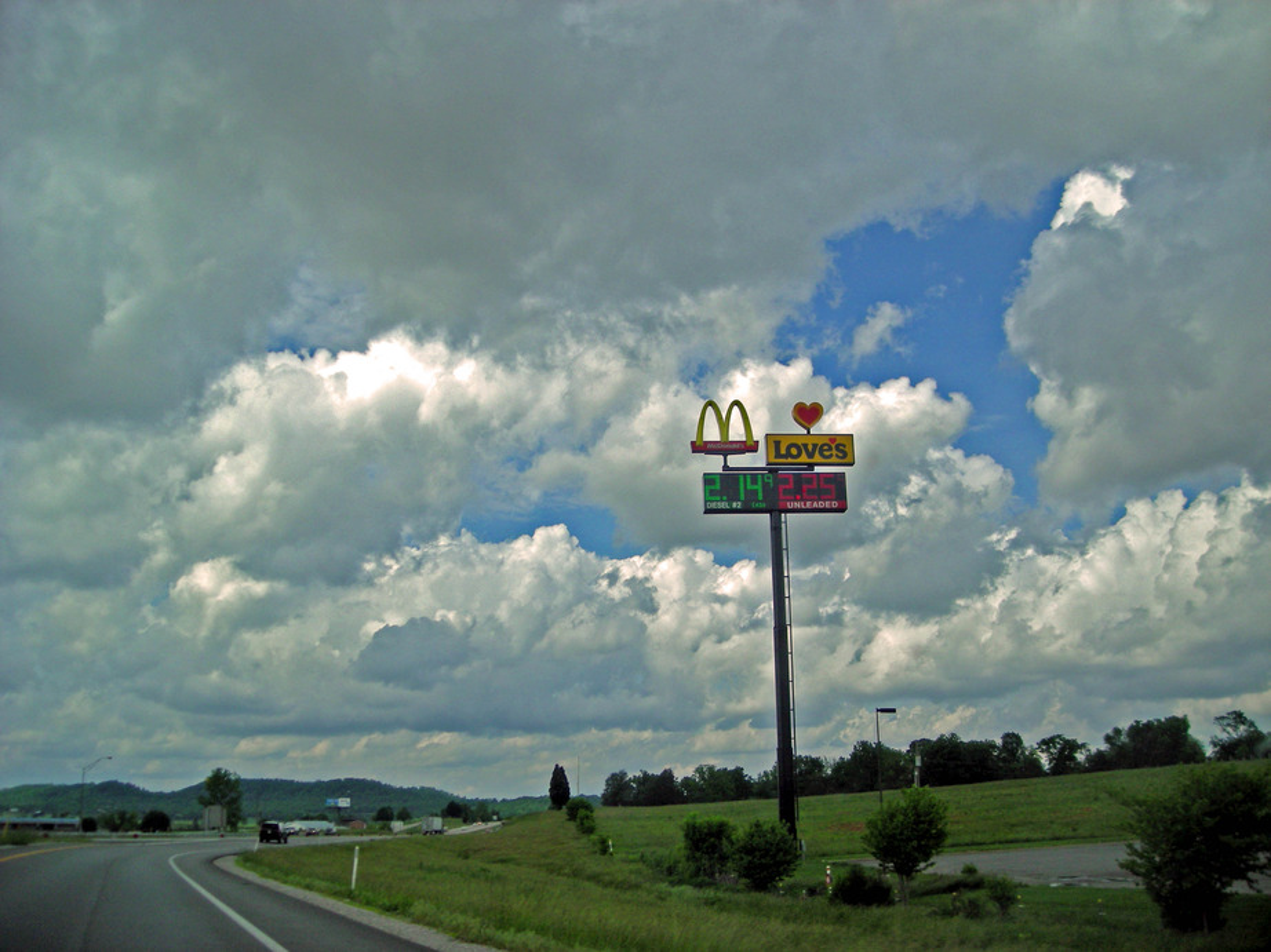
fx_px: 1285
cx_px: 636
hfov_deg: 52.6
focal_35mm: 35
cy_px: 476
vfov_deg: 40.7
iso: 50
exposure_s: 1/351
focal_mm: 5.7
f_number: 5.7
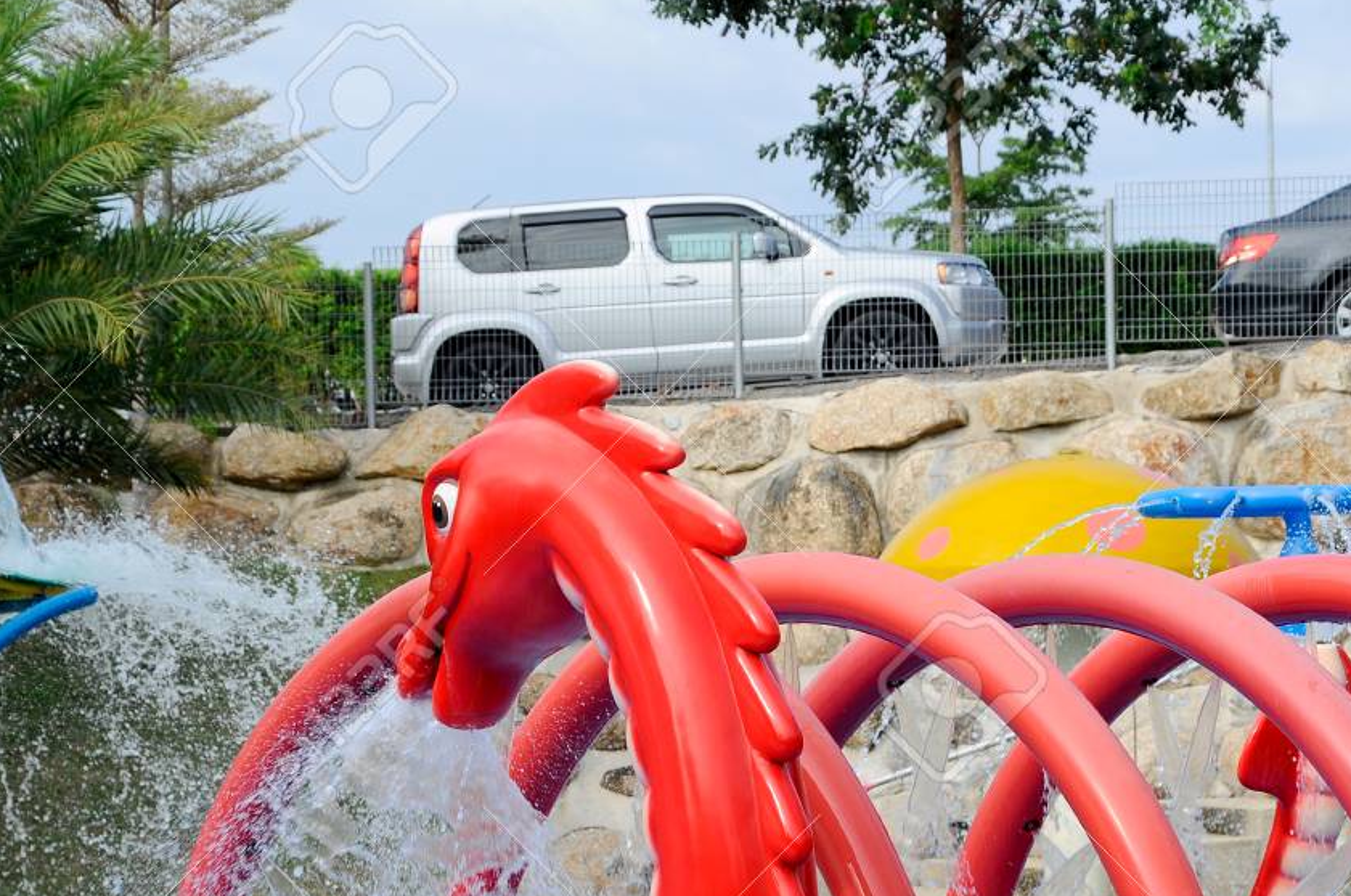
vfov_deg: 8.9
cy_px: 629
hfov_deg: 13.4
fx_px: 5733
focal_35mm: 153
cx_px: 654
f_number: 8
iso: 200
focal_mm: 66
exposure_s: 1/400
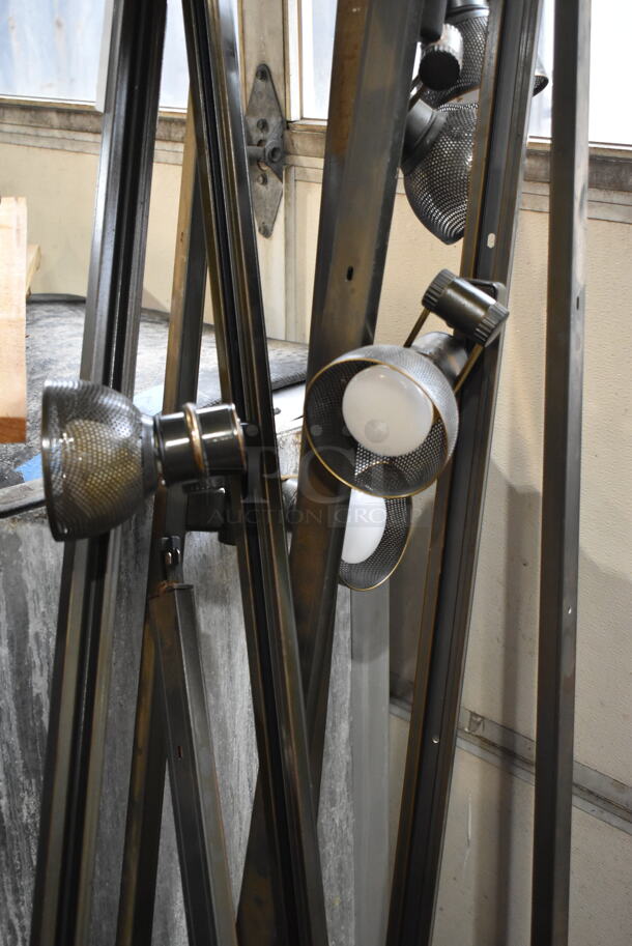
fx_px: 1223
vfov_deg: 42.3
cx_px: 316
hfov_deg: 29.0
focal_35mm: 46
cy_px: 473
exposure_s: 1/125
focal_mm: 31
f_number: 4.2
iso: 2500
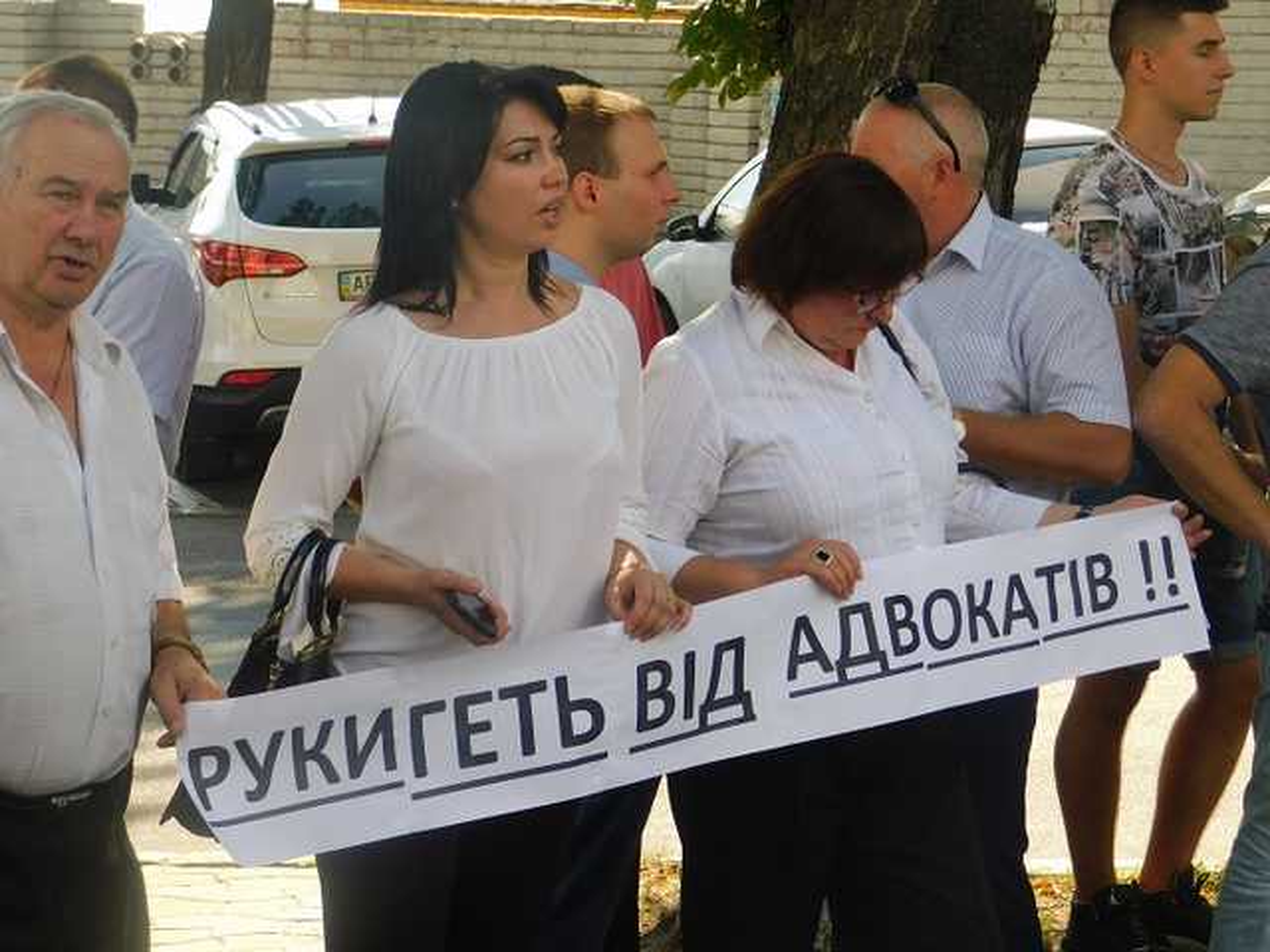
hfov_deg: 17.1
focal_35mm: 115
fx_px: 4219
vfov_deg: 12.9
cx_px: 635
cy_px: 476
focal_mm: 20.3
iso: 200
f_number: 4.8
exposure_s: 1/250
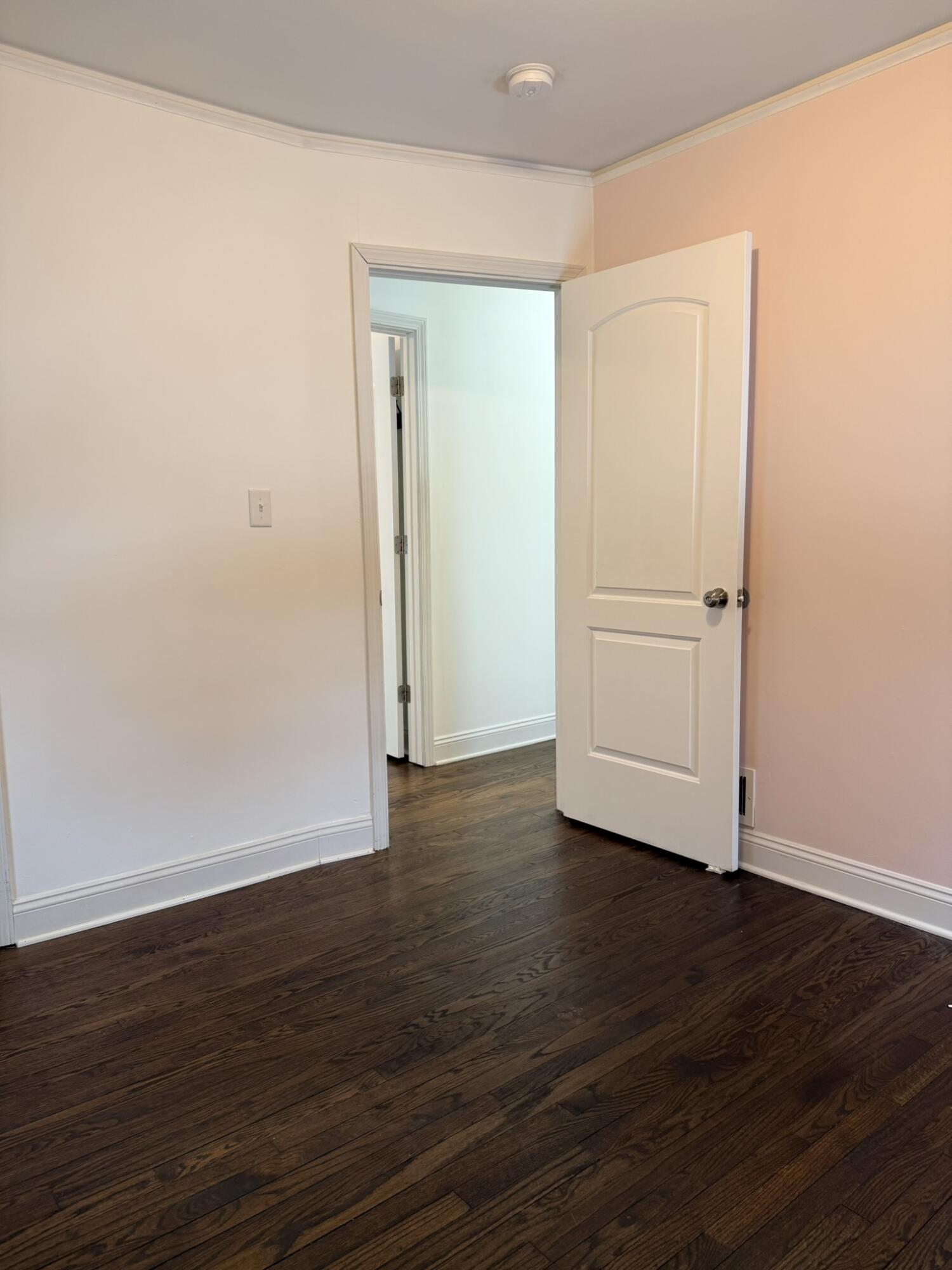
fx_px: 880
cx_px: 476
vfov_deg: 71.6
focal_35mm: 24
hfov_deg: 56.8
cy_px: 635
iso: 125
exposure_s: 1/60
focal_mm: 6.76
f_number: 1.78
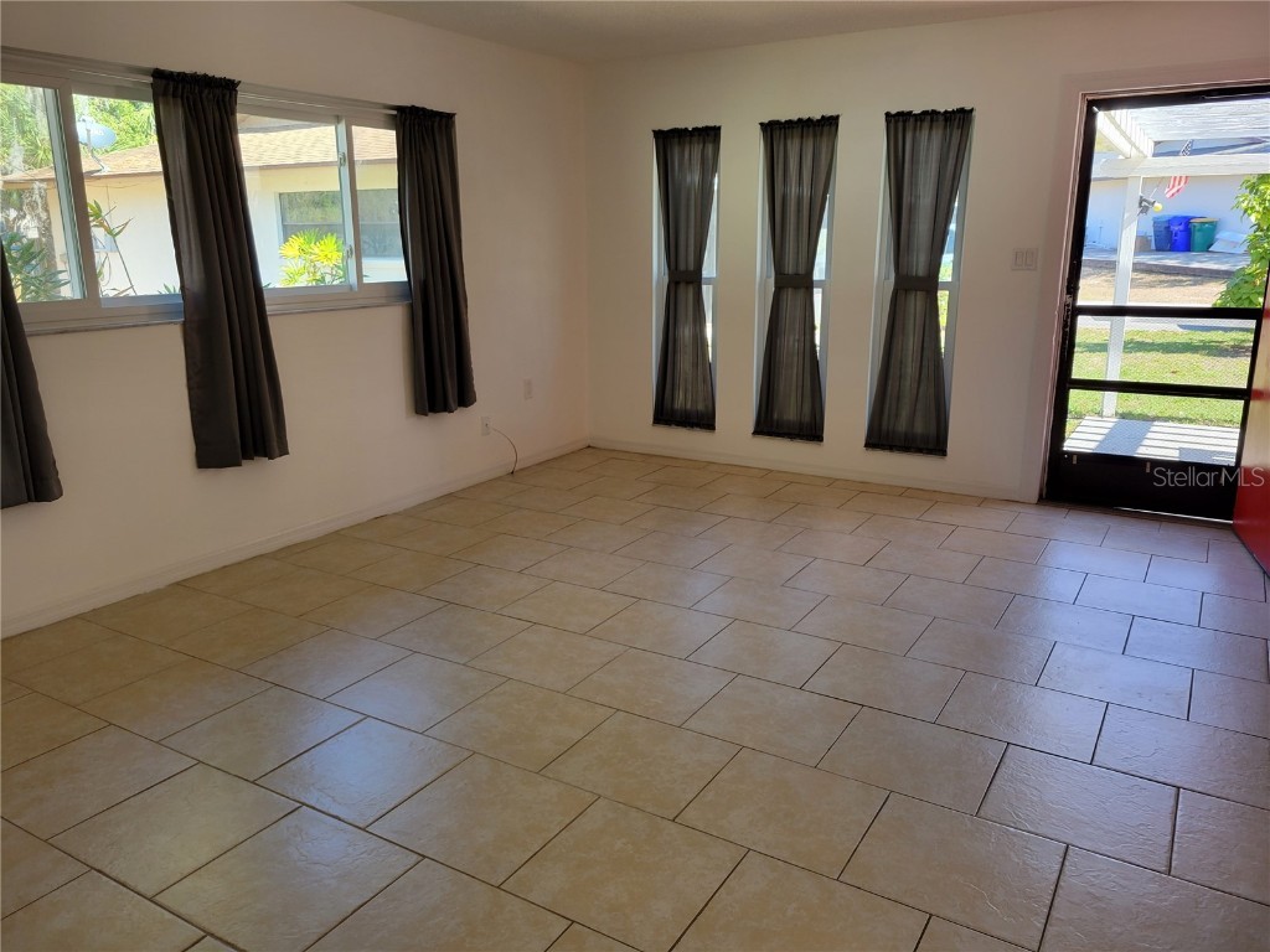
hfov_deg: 67.3
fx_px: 954
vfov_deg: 53.1
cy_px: 476
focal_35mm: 26
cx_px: 635
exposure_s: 1/120
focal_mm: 5.4
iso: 80
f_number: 1.8
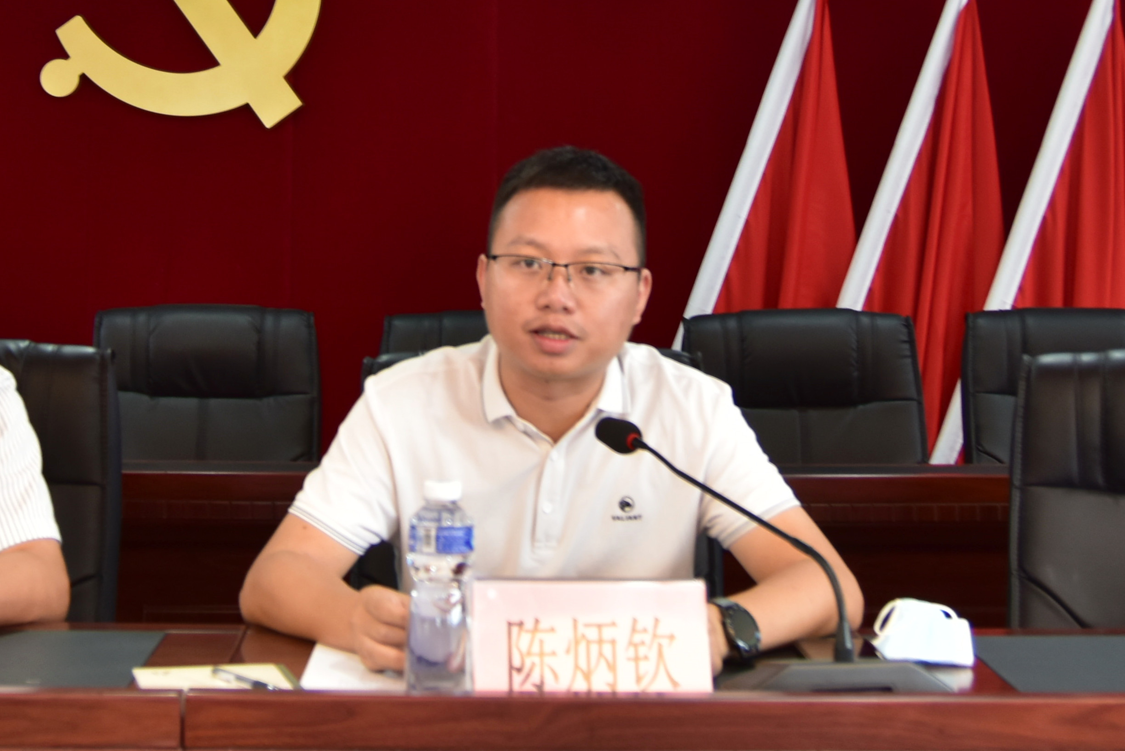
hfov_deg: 71.5
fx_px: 781
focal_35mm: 25
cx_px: 560
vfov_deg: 51.3
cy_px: 370
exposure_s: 1/20
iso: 500
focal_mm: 24
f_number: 4.5
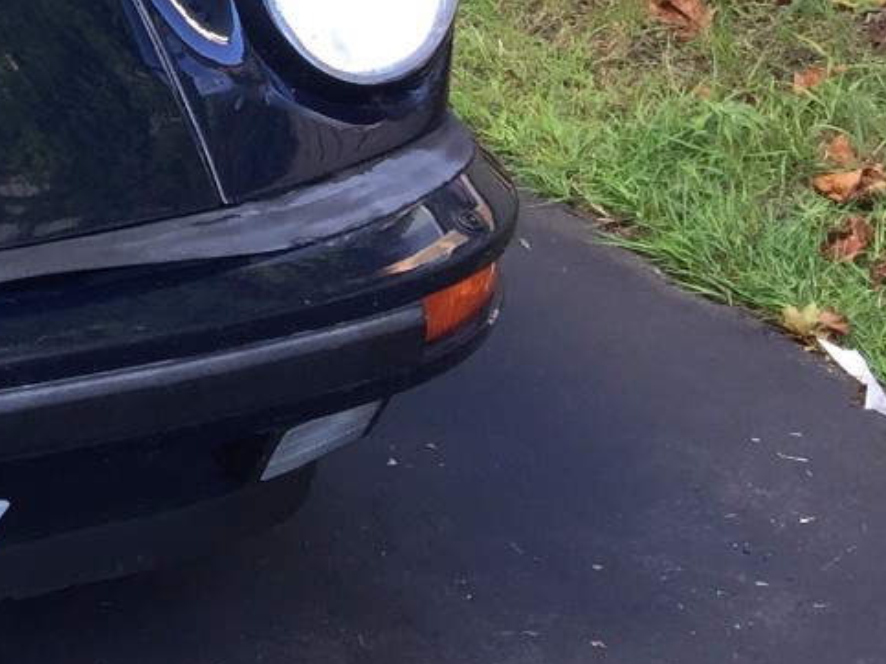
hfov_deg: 14.4
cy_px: -207
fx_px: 3147
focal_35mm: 123
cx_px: -640
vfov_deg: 11.7
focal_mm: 4.15
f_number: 2.2
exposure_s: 1/40
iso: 32
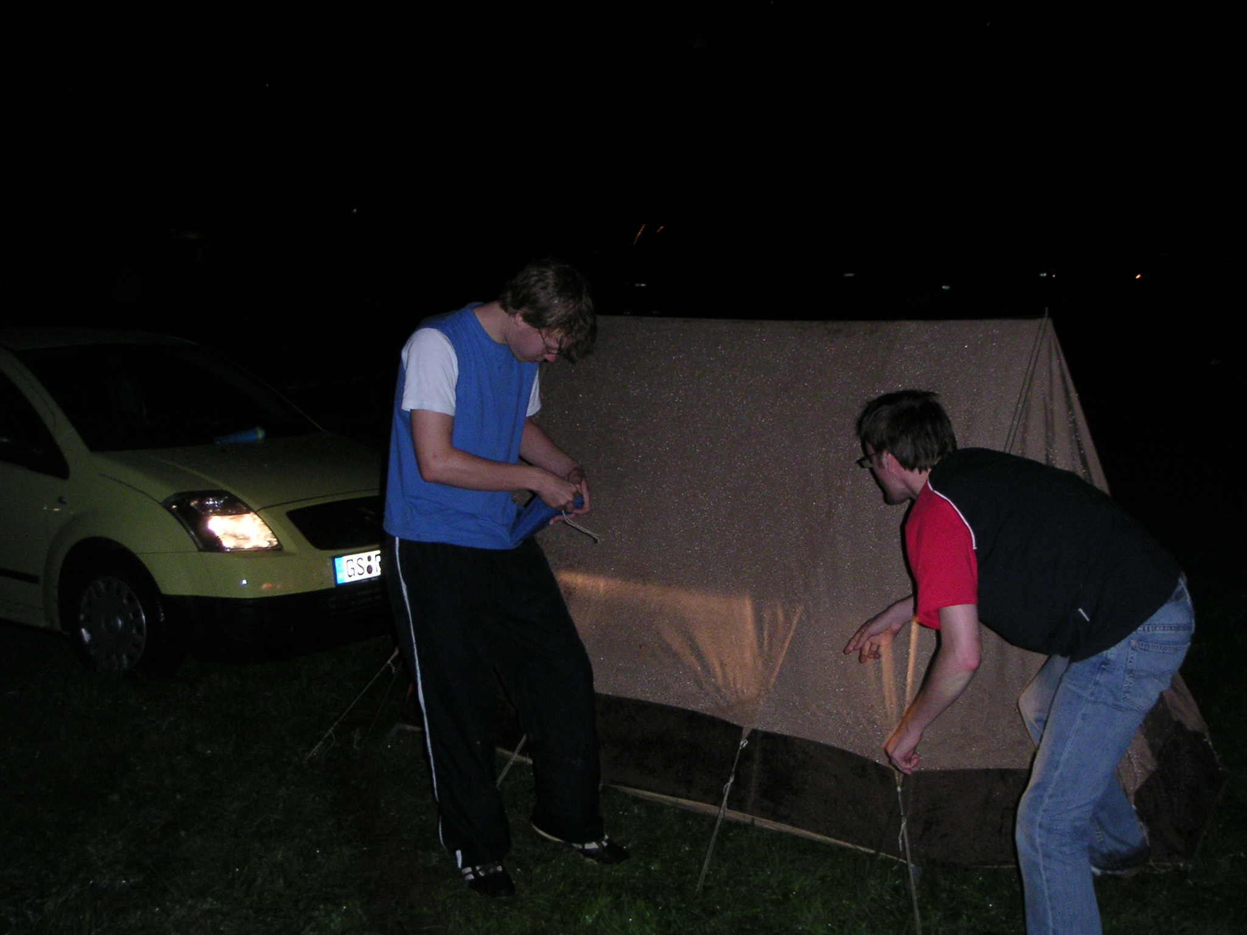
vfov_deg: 37.7
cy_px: 468
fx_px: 1369
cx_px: 624
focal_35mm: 38
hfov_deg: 49.0
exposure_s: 1/45
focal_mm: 6
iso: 160
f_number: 2.8
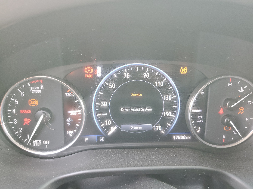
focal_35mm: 26
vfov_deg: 53.1
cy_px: 94
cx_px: 126
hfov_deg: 67.3
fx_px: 190
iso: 122
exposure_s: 1/60.2
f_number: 1.5
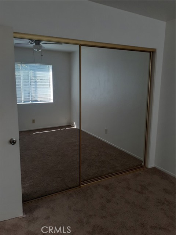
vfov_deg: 65.3
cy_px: 118
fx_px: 183
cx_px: 88
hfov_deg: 51.4
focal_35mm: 27
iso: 64
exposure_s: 1/120
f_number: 1.9
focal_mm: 3.6
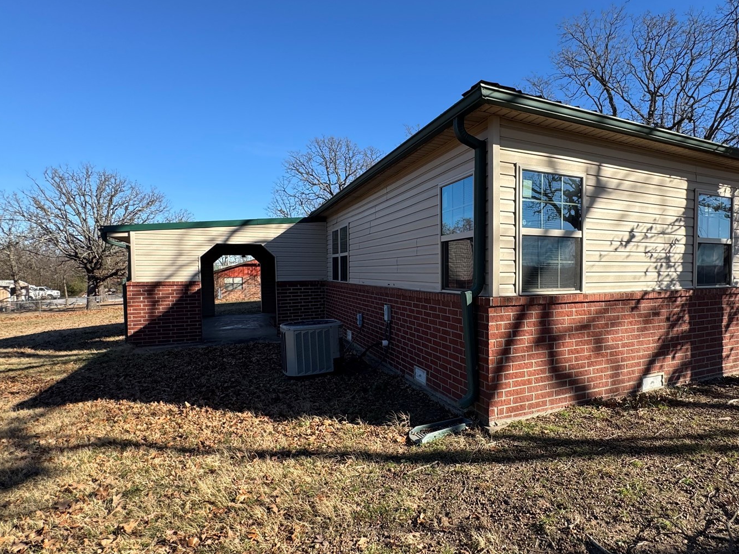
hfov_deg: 80.3
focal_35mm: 20
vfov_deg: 66.0
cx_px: 460
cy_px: 286
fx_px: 427
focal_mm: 2.22
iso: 50
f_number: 2.2
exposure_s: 1/956
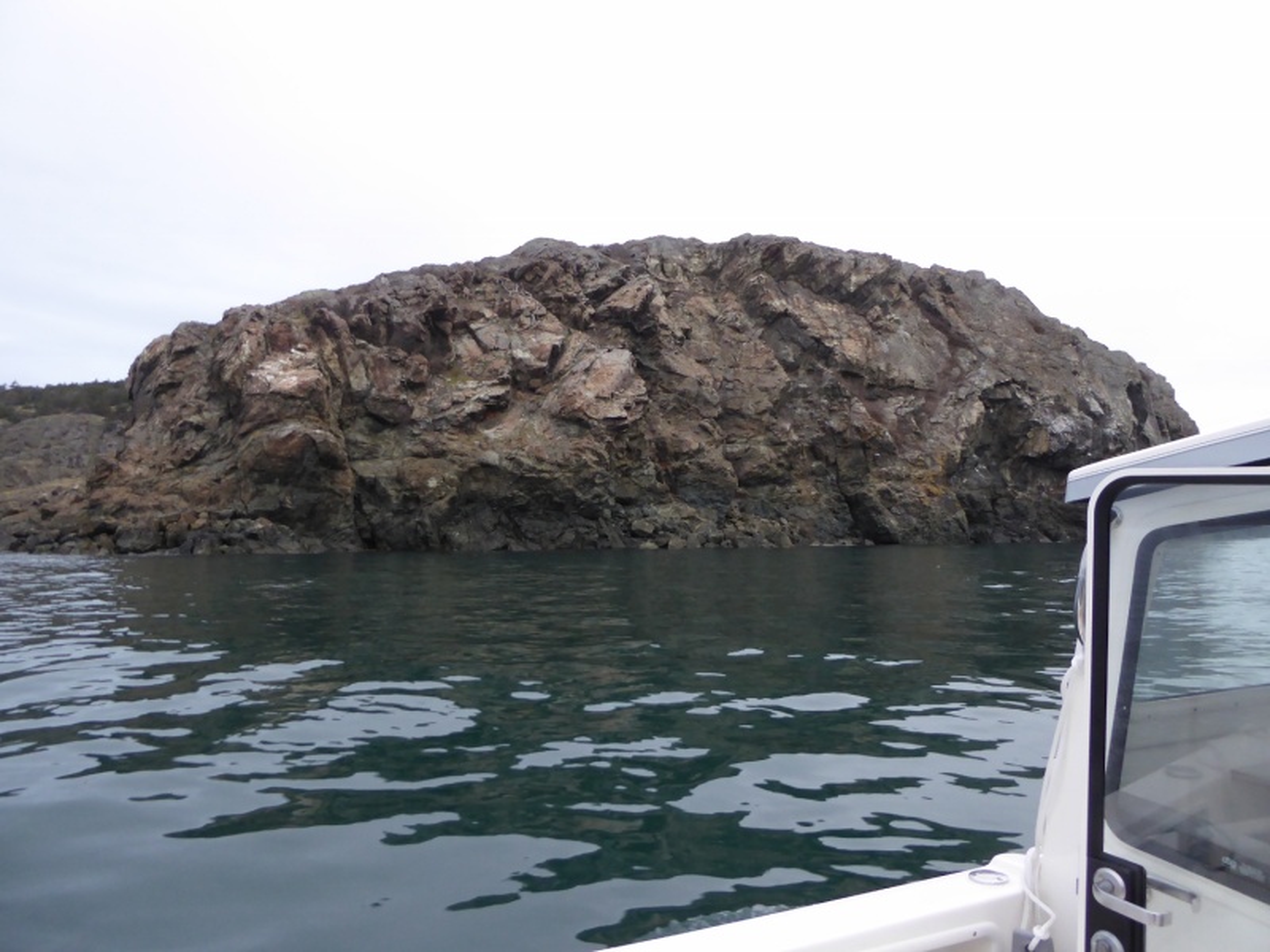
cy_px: 476
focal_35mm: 25
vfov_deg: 54.9
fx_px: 917
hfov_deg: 69.4
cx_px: 635
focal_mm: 4.3
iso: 250
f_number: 3.3
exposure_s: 1/125
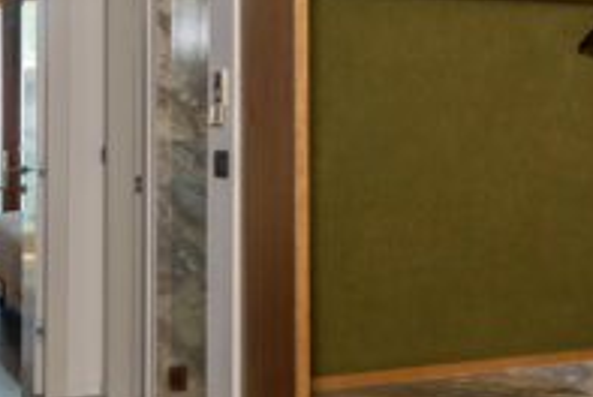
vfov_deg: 18.6
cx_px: 509
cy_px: 111
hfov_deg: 26.9
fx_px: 1204
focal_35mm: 73
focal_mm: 18
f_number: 9
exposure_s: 1/160
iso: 400
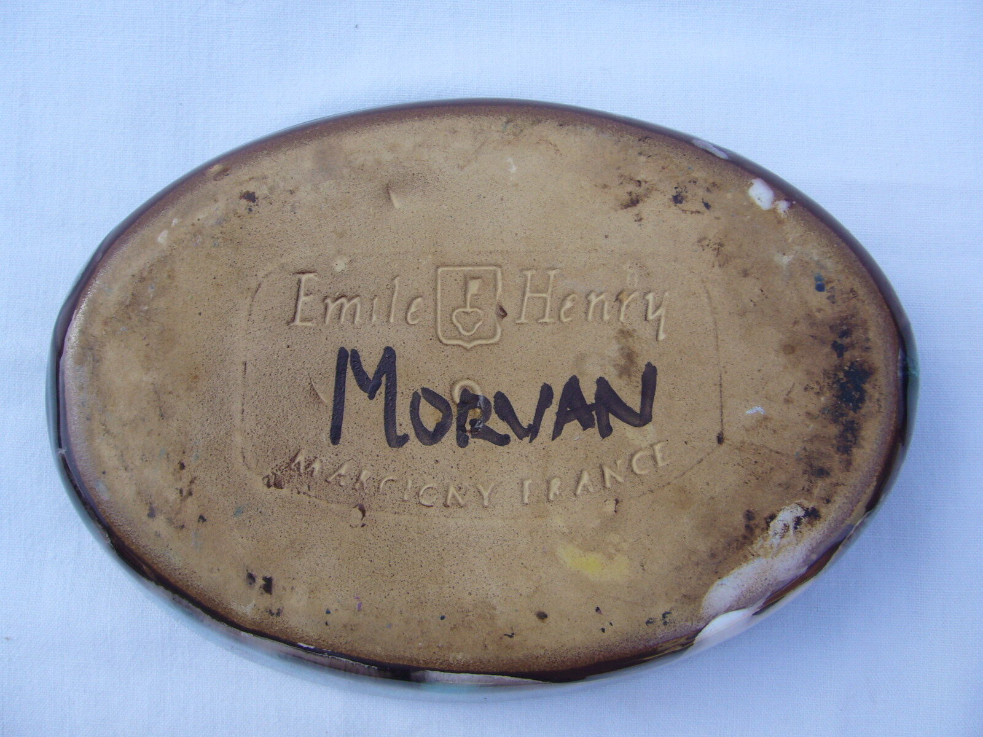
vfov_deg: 40.7
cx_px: 492
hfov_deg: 52.6
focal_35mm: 35
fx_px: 994
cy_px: 368
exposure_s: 1/100
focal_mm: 5.8
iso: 80
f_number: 5.6
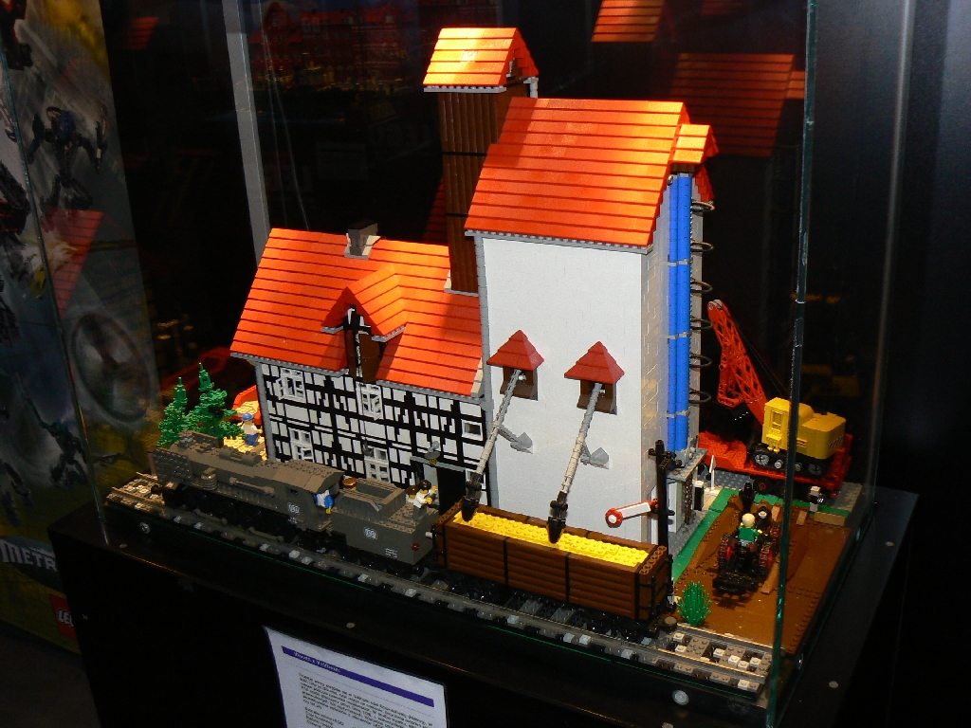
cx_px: 486
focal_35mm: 36
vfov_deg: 39.7
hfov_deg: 51.4
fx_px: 1010
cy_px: 364
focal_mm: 6
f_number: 2.8
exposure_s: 1/30
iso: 100
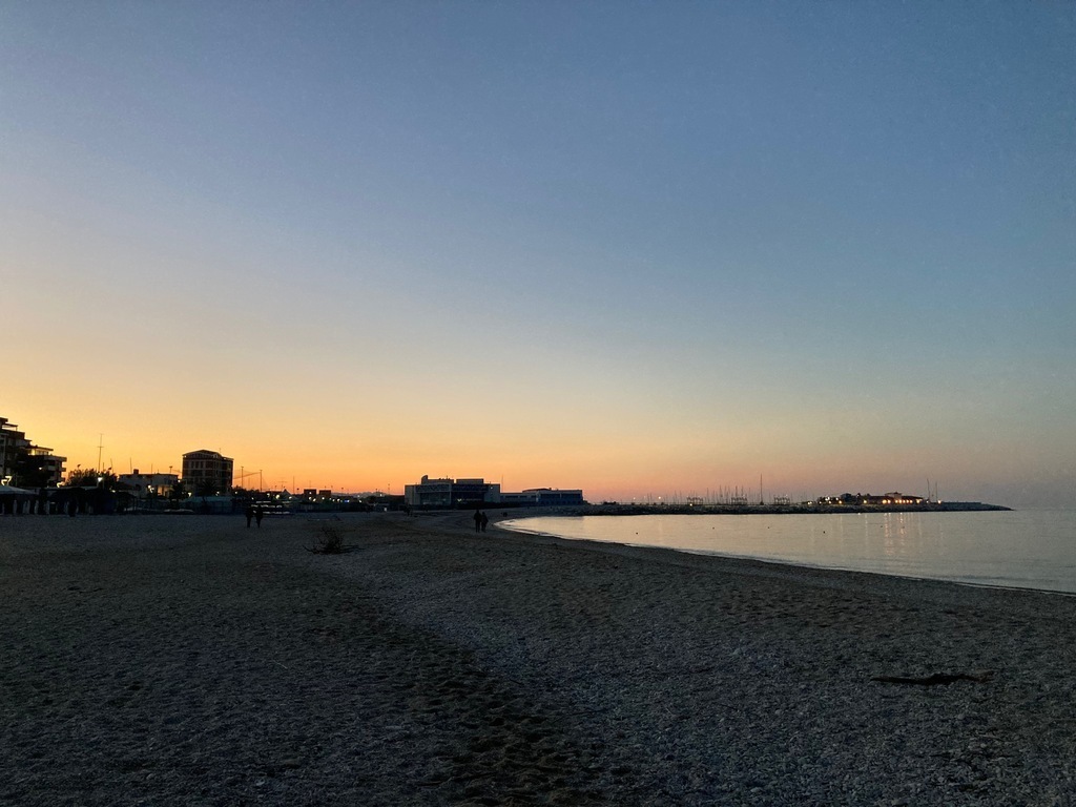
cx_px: 538
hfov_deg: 63.4
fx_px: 870
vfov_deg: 49.7
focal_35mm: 28
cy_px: 404
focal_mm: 3.99
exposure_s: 1/60
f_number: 1.8
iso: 320
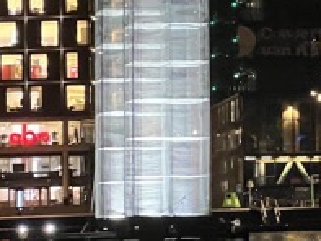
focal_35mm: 250
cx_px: 406
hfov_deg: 7.8
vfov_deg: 5.9
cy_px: 0
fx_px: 2320
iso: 1600
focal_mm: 9
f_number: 2.8
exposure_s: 1/29
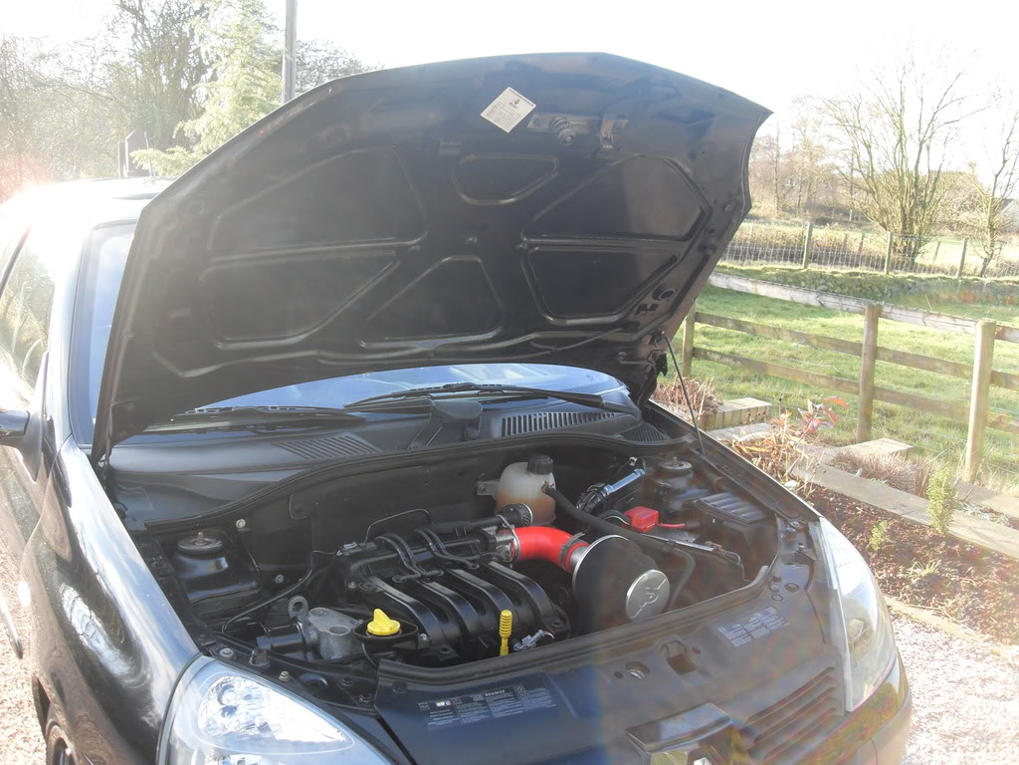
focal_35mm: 34
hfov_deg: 54.0
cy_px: 382
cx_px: 510
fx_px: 1001
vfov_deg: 41.8
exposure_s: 1/90
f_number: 2.8
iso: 80
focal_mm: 6.3
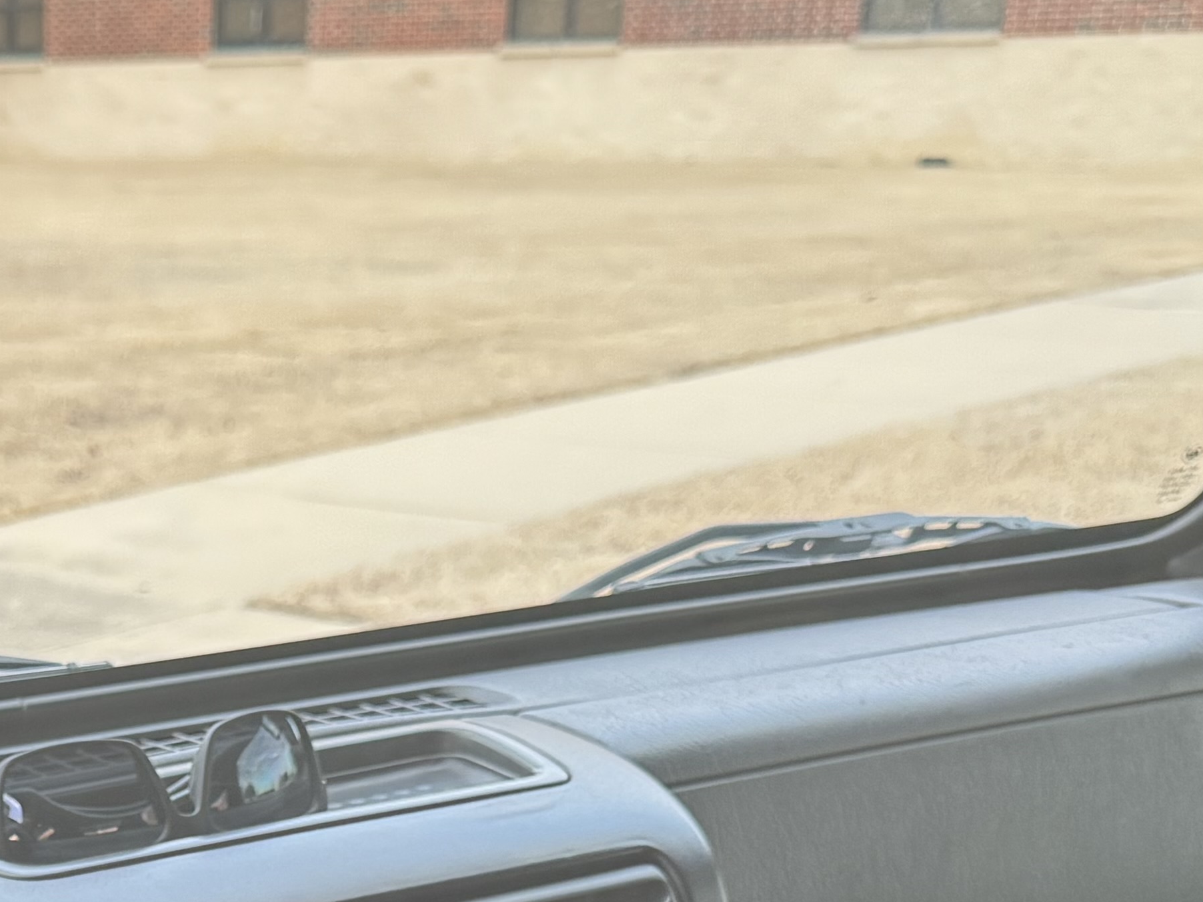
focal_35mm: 76
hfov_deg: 24.4
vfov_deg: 17.8
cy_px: 1265
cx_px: -31
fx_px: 2641
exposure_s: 1/121
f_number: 1.78
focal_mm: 6.76
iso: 125
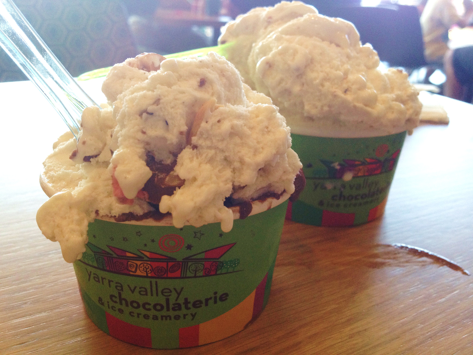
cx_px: 236
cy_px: 178
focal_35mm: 35
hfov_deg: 52.6
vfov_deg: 40.7
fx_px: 478
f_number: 2.4
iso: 100
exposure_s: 1/120
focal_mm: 4.28
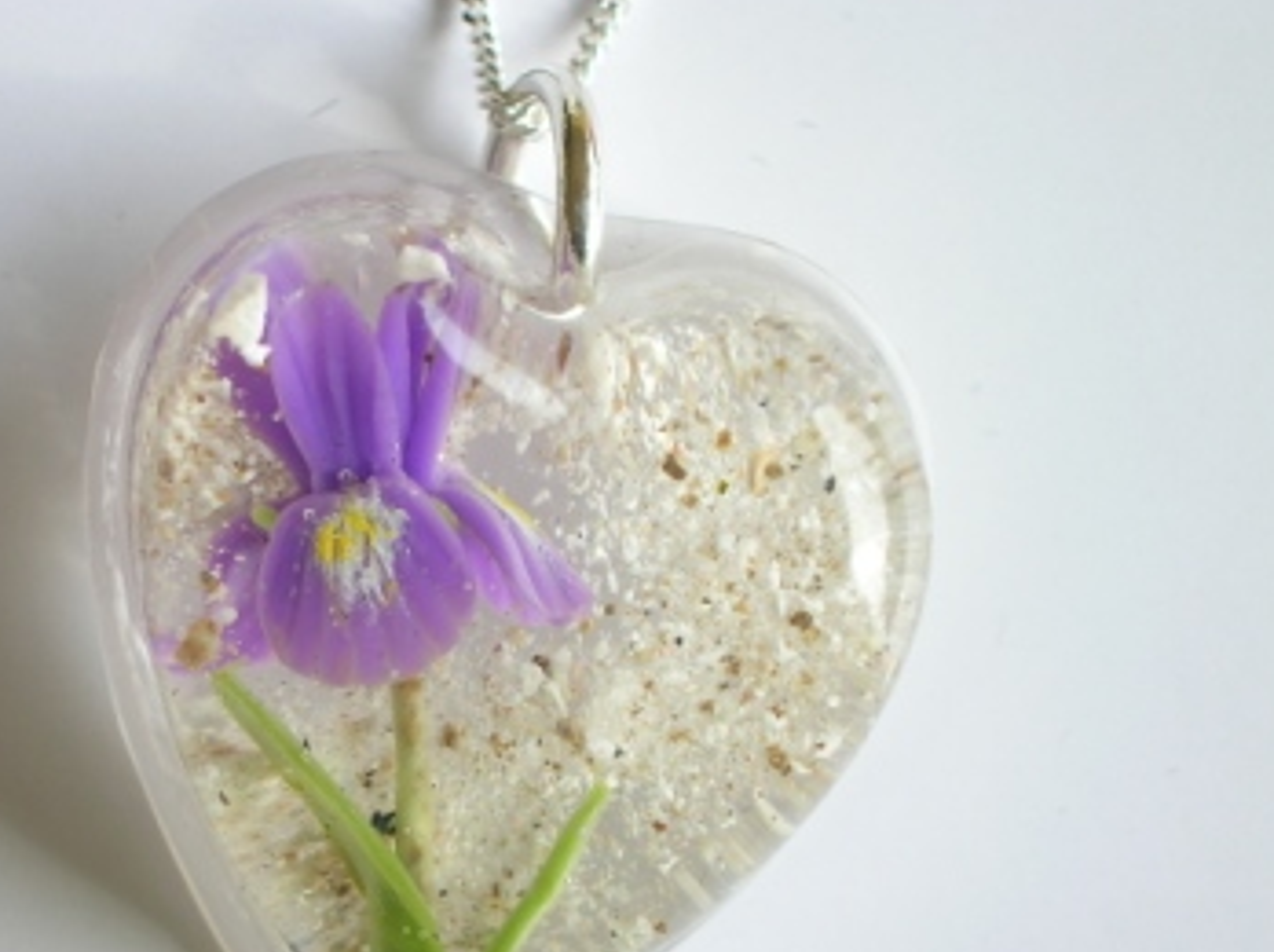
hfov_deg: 23.0
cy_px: 595
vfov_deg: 17.3
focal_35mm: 85
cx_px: 502
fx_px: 3124
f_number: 3.8
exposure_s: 1/40
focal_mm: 11
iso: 50
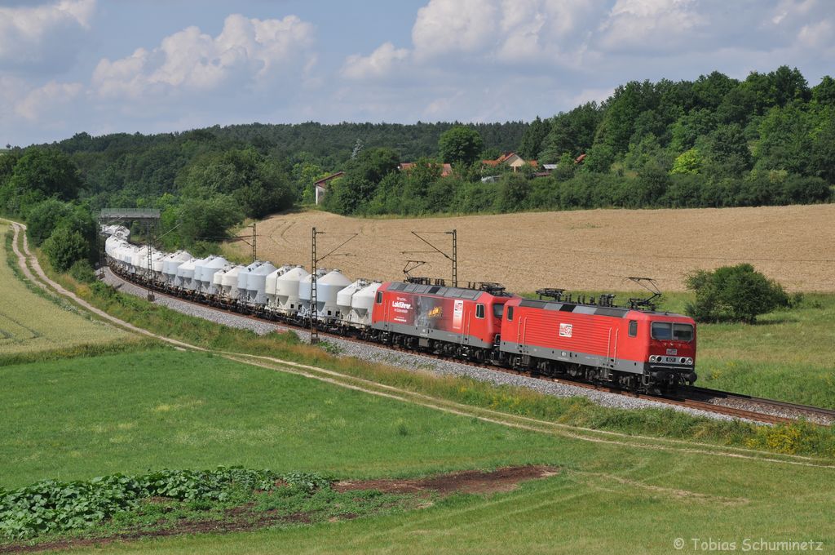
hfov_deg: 26.0
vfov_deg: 17.4
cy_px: 278
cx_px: 418
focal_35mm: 78
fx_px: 1807
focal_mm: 52
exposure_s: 1/500
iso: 200
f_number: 9
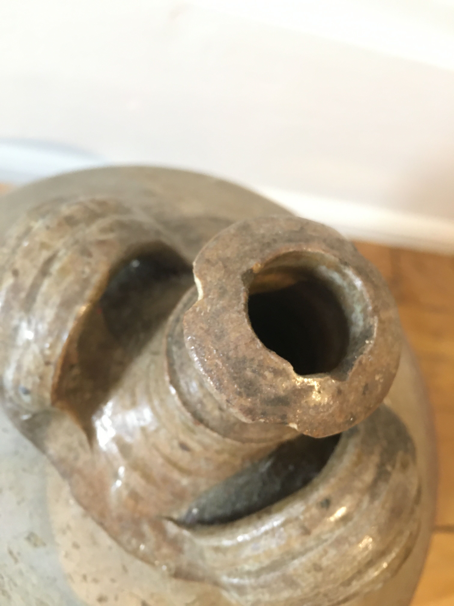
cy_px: 303
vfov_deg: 61.7
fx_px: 507
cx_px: 227
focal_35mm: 29
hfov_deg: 48.2
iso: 400
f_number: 2.2
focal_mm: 4.15
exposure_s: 1/17
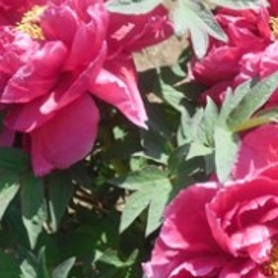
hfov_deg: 16.0
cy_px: 186
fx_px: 972
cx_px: 269
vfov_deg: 16.2
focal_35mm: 107
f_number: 8.5
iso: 100
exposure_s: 1/80
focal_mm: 7.7
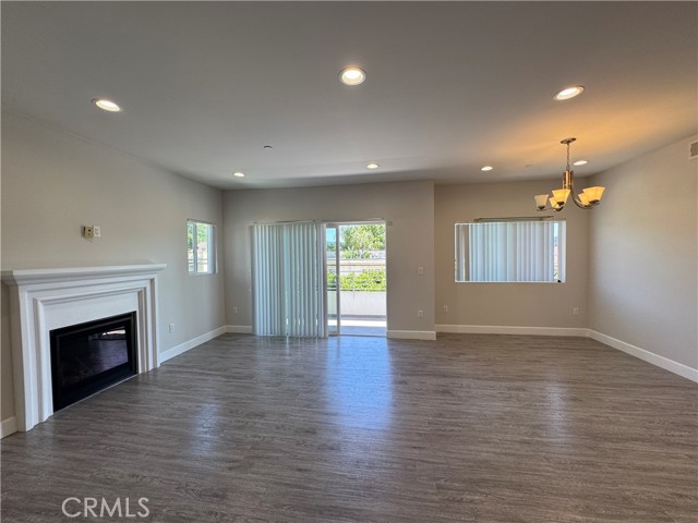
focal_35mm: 14
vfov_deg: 85.7
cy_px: 262
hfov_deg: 102.1
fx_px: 282
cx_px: 349
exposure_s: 1/120
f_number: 2.2
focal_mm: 2.22
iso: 50
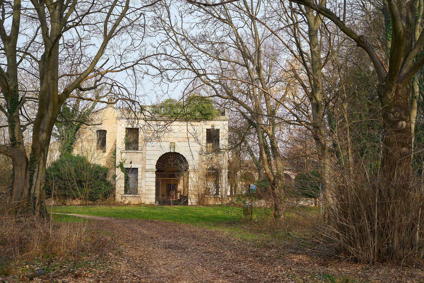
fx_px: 589
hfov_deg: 39.6
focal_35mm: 50
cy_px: 142
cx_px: 212
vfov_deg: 27.0
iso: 100
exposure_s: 1/60
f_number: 8
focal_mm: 50
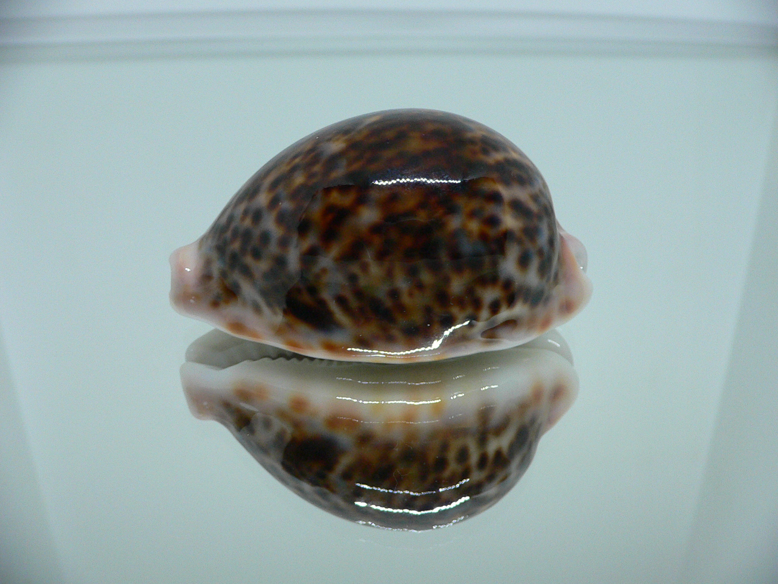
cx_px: 389
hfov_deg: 52.6
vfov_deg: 40.7
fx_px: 787
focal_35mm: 35
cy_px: 292
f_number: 2.8
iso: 200
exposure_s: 1/60
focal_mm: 4.6
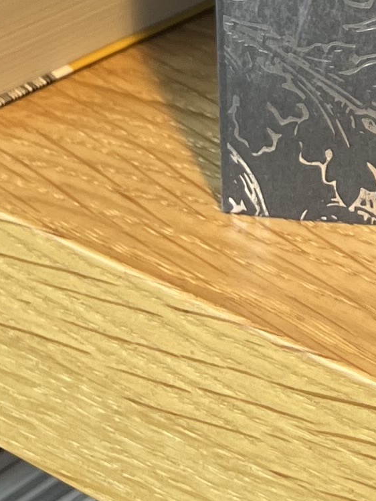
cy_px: -654
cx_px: 694
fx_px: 2027
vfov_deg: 11.8
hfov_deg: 10.0
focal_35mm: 140
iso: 64
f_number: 1.6
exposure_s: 1/121
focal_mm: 5.1
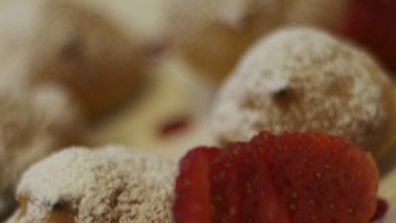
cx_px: 155
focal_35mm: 155
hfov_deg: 13.9
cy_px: 163
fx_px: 1628
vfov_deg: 7.8
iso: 200
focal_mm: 50
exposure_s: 1/40
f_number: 1.8
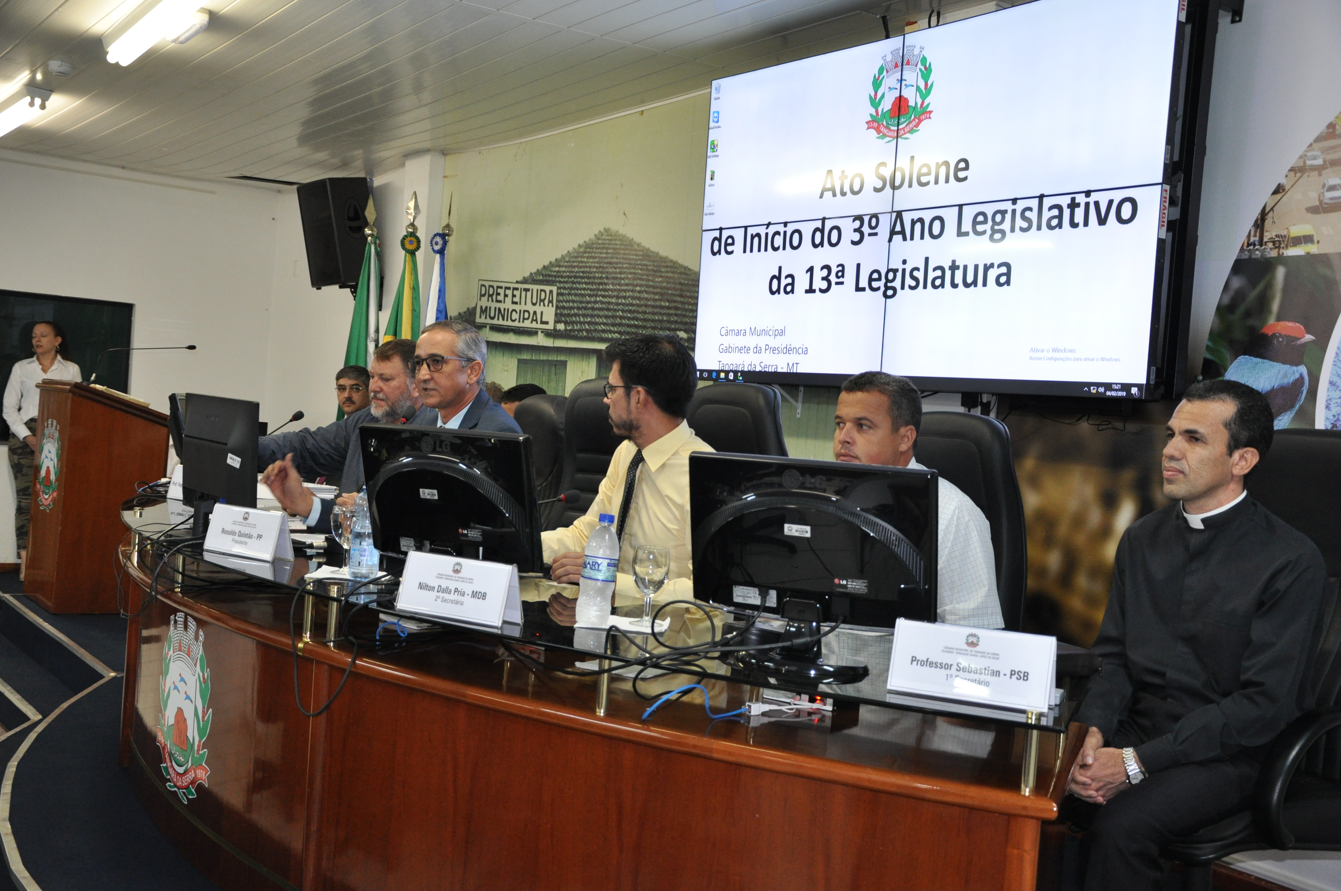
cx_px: 670
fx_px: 1395
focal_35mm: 38
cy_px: 446
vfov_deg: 35.4
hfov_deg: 51.3
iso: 800
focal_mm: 25
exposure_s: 1/80
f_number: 4
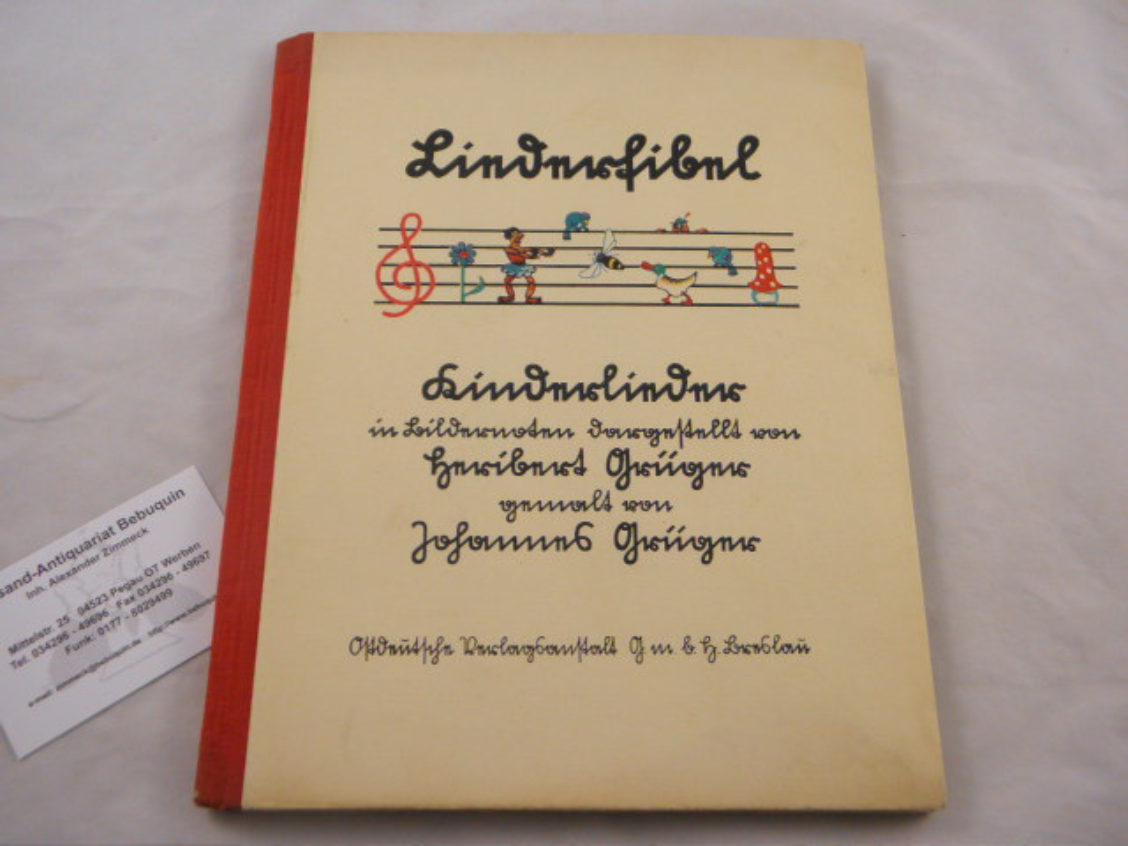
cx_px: 564
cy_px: 423
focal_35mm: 38
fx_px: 1238
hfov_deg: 49.0
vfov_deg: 37.7
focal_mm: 6.8
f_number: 3.7
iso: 100
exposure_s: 1/80
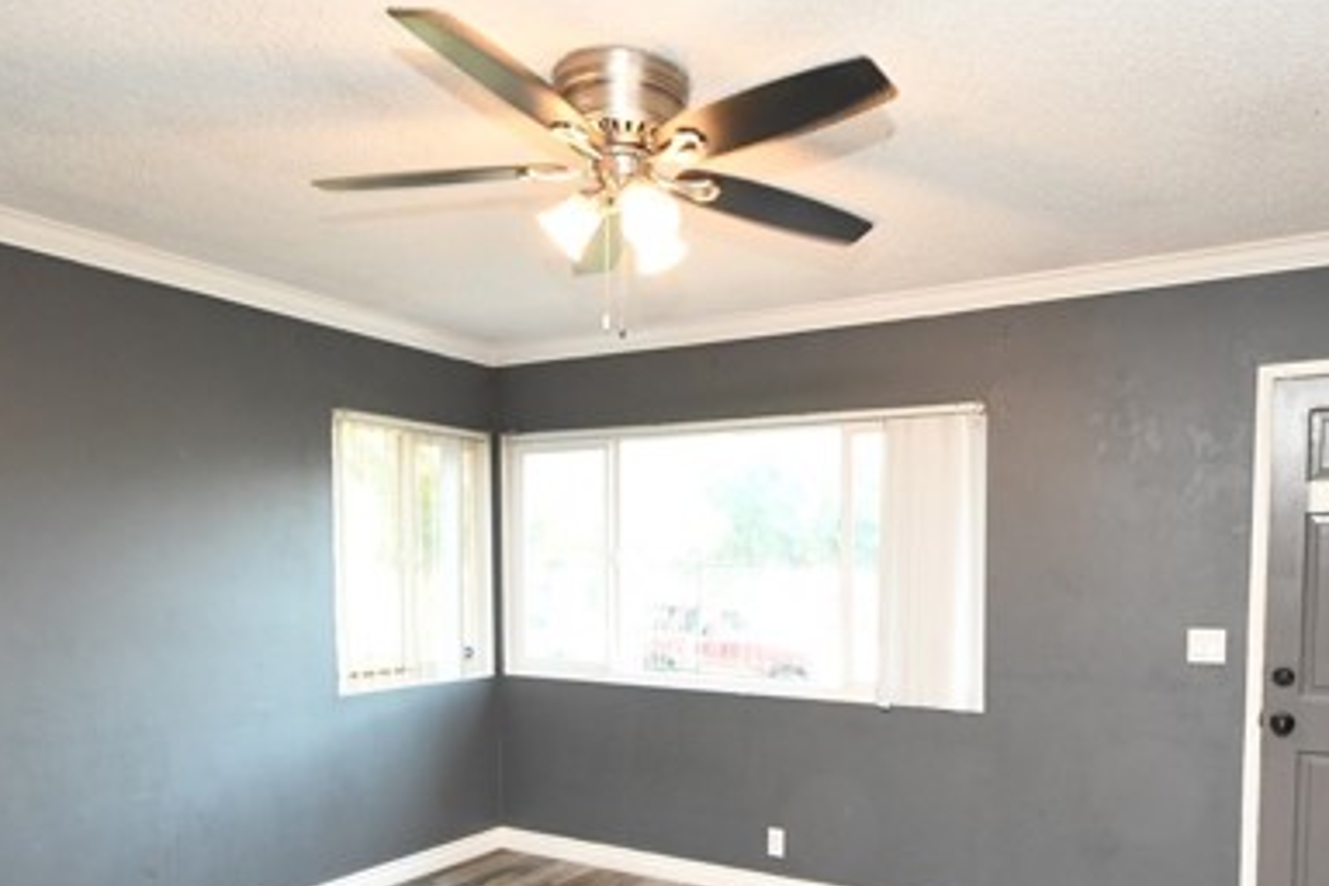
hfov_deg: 70.9
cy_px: 649
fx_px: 923
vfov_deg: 49.5
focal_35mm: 25
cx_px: 789
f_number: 5.6
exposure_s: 1/60
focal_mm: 10
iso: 1800
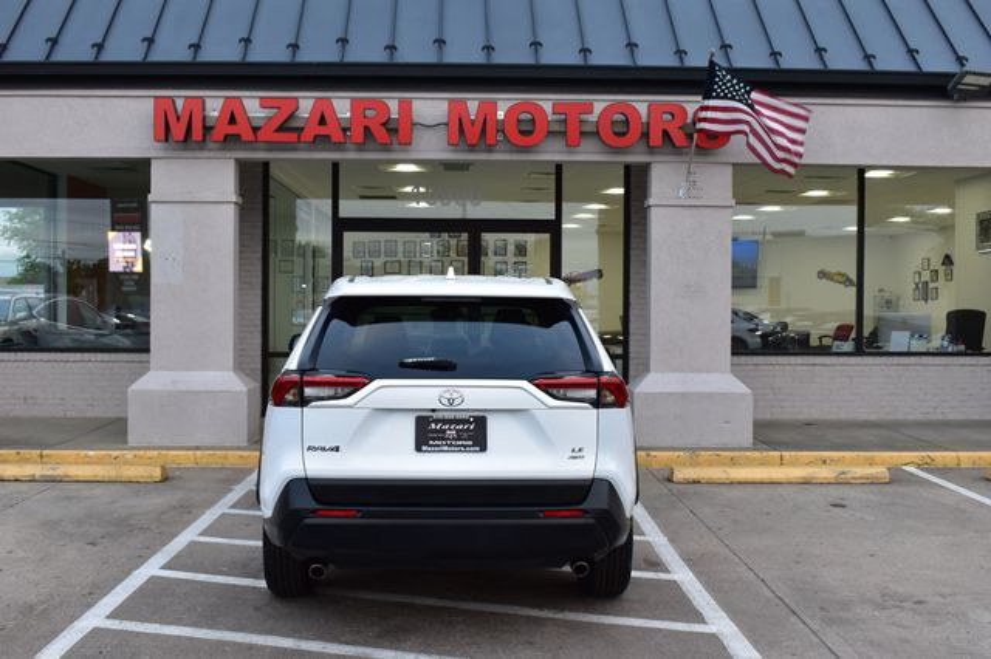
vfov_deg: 34.2
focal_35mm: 39
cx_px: 496
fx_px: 1073
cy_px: 330
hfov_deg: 49.6
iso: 400
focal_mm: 26
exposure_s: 1/50
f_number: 8
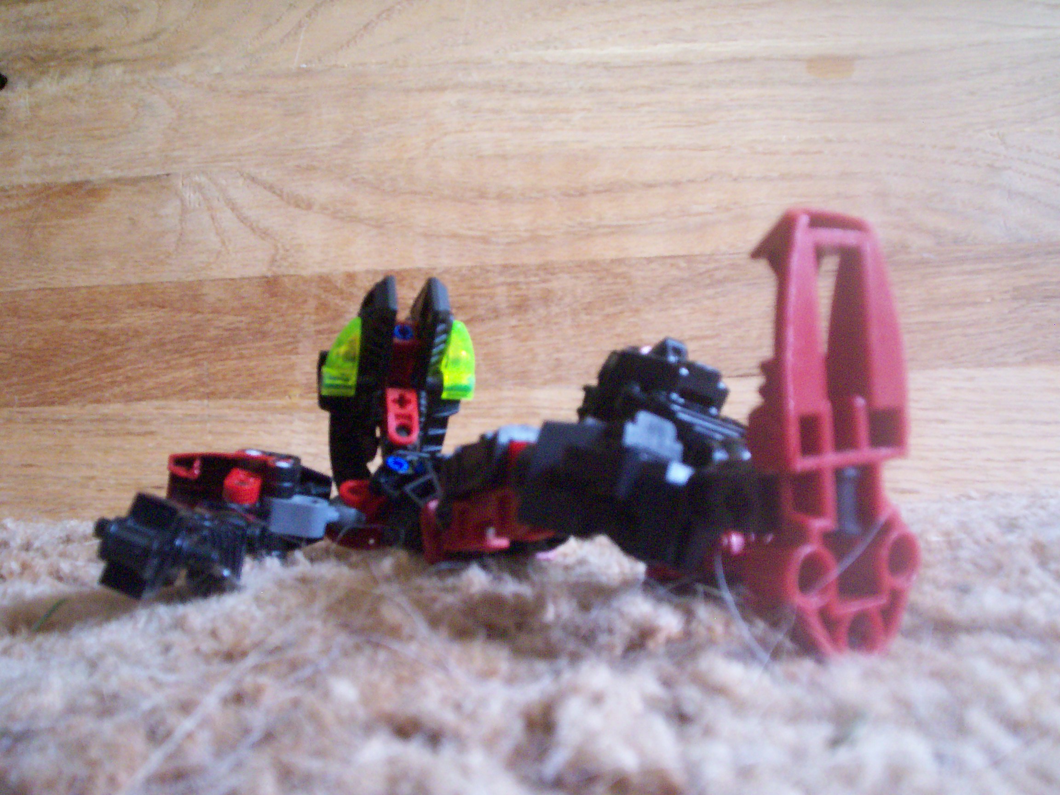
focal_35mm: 36
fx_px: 1102
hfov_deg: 51.4
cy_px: 398
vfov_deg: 39.7
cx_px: 530
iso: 359
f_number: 4.5
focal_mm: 5.9
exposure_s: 1/8
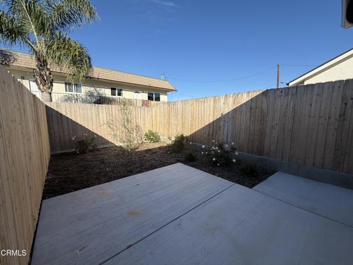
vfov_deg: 85.7
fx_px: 143
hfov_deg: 102.1
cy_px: 132
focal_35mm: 14
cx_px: 176
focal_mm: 2.22
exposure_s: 1/770
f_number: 2.2
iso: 25
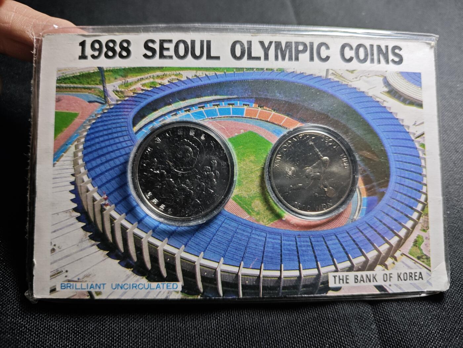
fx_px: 321
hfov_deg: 71.6
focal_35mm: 24
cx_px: 232
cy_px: 174
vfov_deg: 56.8
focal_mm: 5.84
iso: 100
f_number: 1.6
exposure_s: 1/57.8
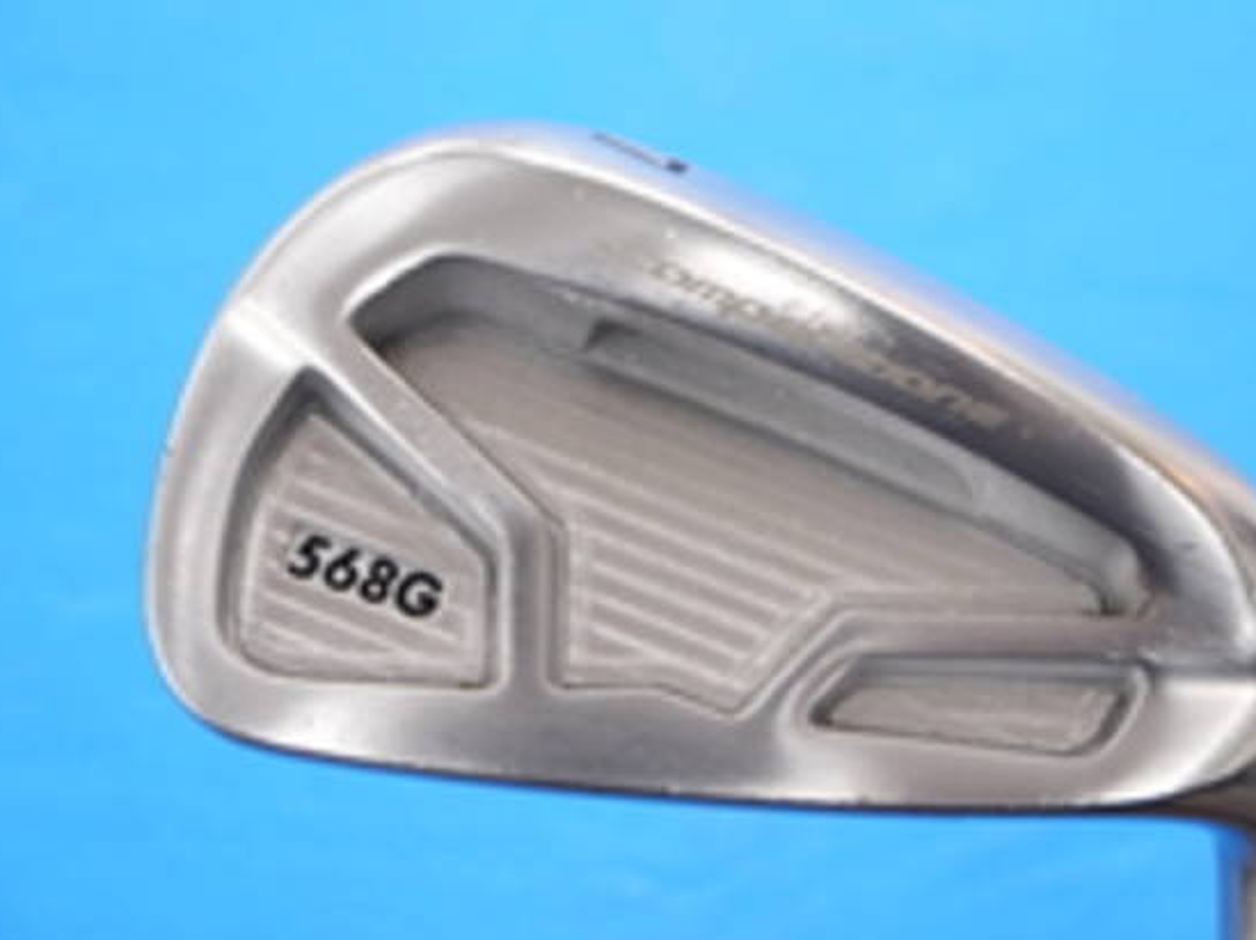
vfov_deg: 15.1
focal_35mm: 98
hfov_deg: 20.0
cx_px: 716
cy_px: 439
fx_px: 3553
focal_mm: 42
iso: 800
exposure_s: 1/80
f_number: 5.6
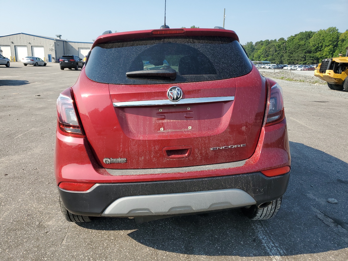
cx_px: 174
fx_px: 261
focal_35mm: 26
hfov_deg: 67.3
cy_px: 130
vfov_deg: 53.1
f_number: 1.5
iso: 50
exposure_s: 1/2000
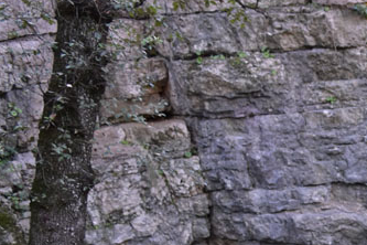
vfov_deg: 15.9
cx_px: 538
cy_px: 326
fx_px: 826
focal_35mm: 81
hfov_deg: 21.4
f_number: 5
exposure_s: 1/30
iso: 400
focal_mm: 18
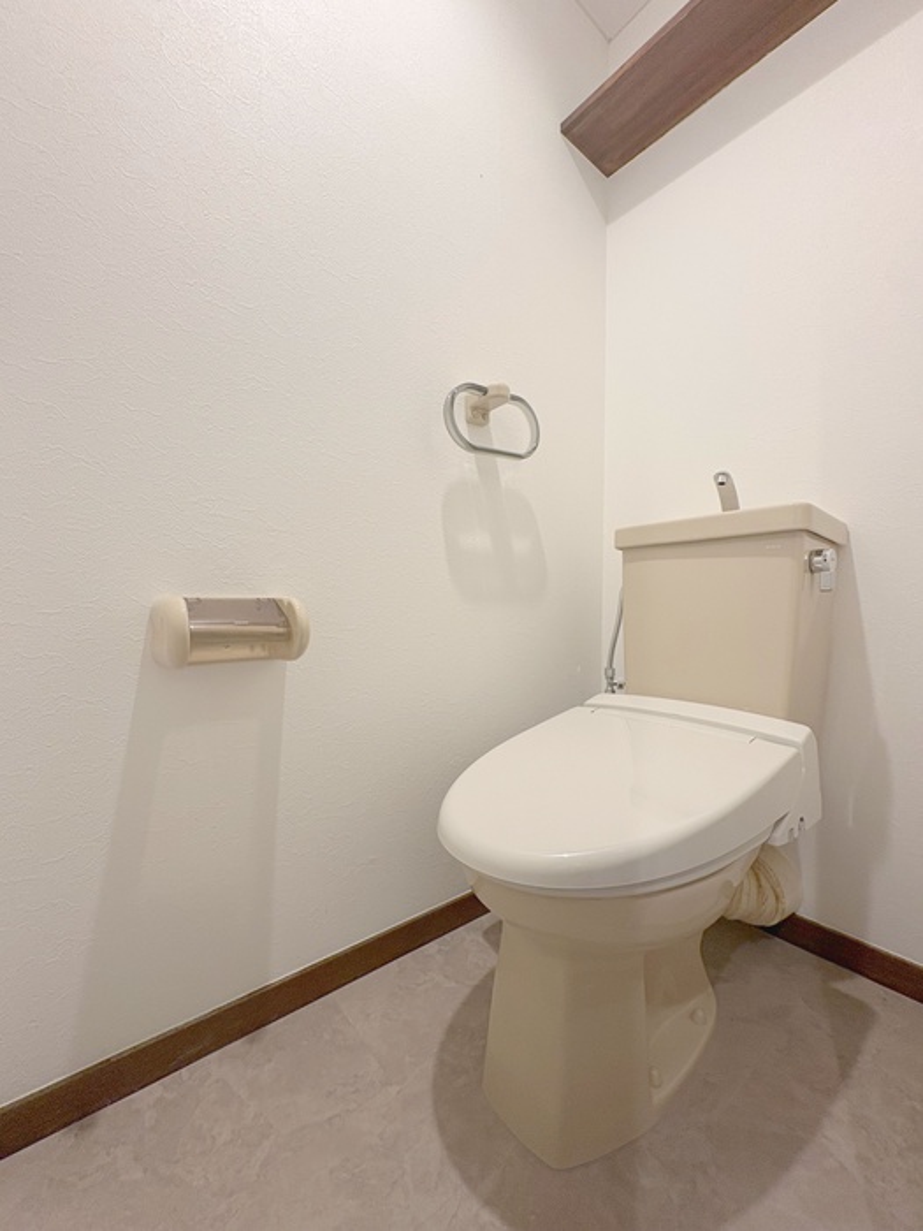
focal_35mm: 14
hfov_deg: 85.7
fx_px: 498
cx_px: 462
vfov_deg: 102.1
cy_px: 616
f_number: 2.2
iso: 160
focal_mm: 2.22
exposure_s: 1/50
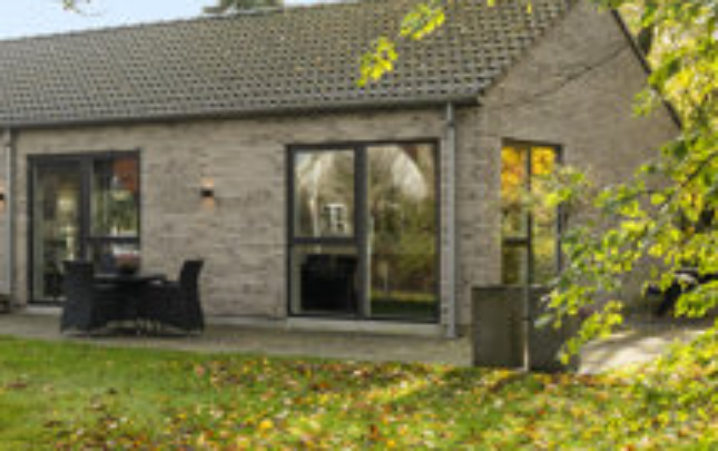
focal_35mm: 72
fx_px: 1419
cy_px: 174
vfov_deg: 18.0
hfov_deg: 26.5
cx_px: -40
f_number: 8
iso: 400
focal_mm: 17
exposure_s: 1/160
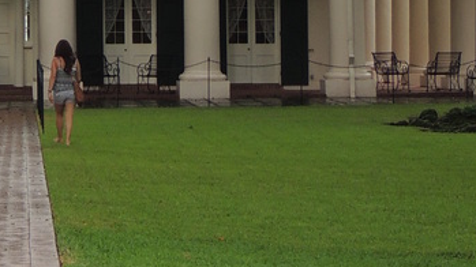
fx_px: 2523
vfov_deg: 5.9
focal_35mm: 200
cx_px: -27
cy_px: -289
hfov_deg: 10.7
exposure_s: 1/100
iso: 100
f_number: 3.6
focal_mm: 8.9
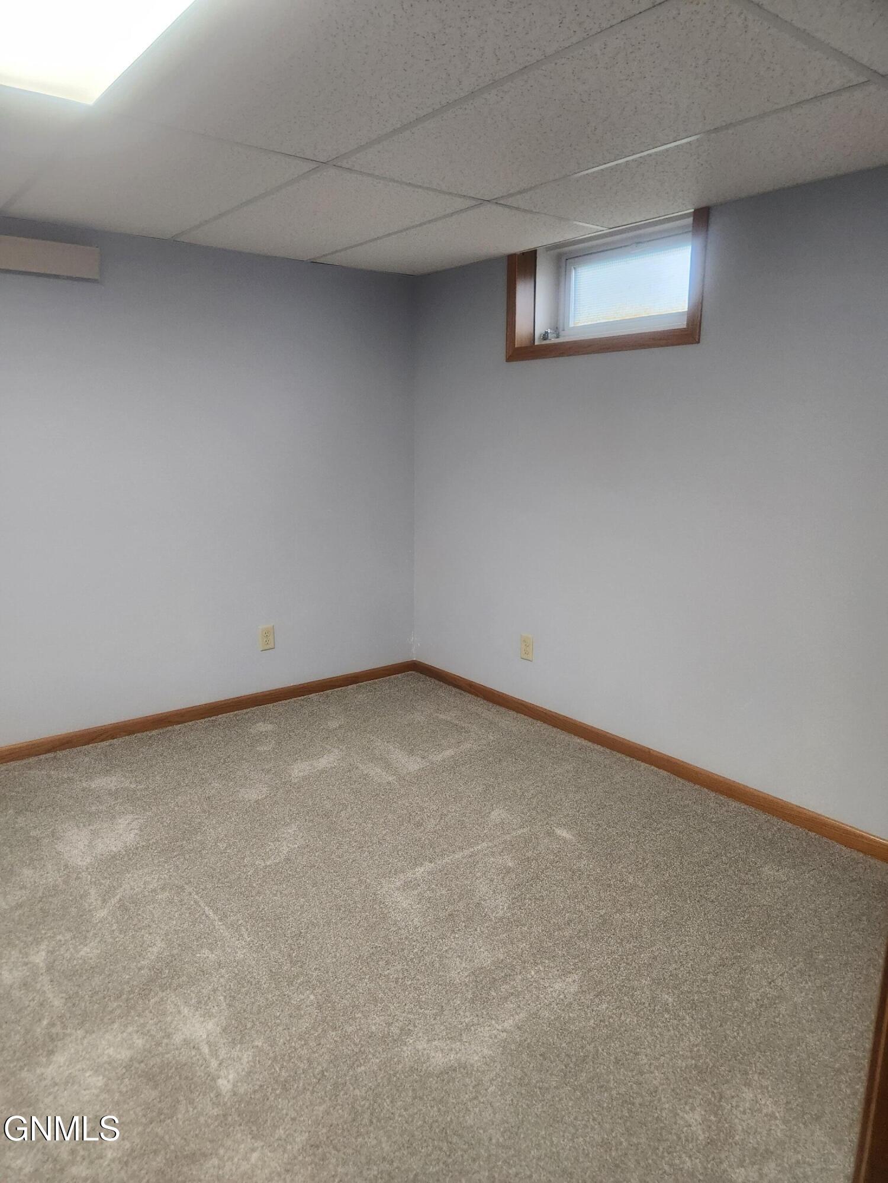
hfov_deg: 58.9
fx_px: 787
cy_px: 592
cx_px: 444
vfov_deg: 73.9
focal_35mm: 23
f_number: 1.8
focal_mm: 5.4
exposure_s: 1/180
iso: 200
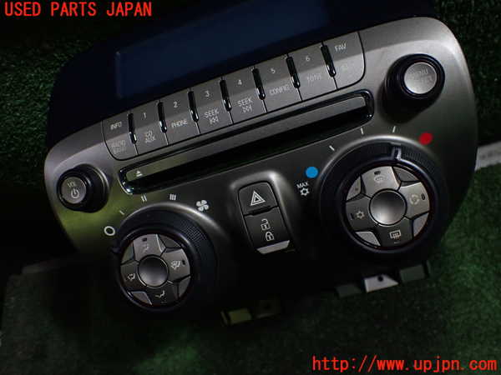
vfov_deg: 46.8
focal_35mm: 30
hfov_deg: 60.0
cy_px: 188
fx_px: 434
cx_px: 250
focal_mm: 5.4
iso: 400
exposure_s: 1/125
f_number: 2.3
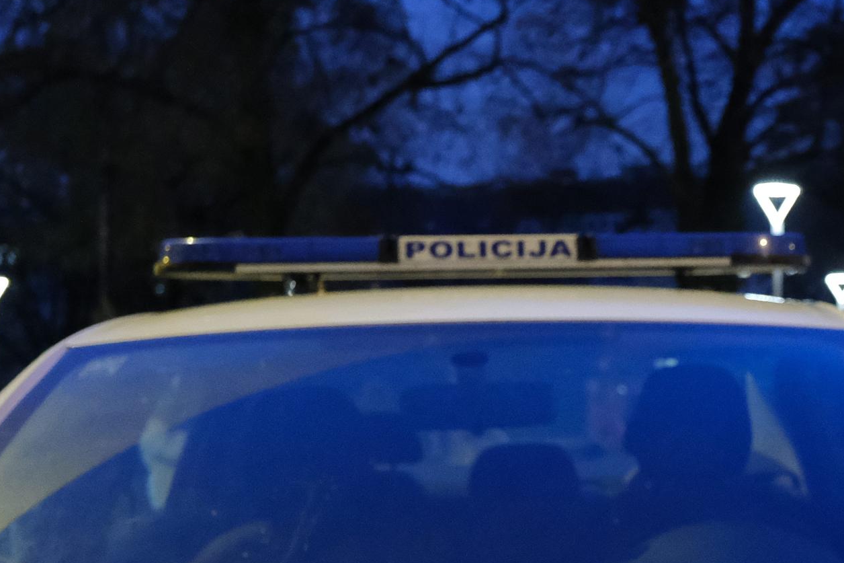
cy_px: 500
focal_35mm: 86
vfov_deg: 15.7
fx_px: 2016
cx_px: 1091
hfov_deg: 21.4
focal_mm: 18.2
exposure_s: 1/25
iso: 6400
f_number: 2.8
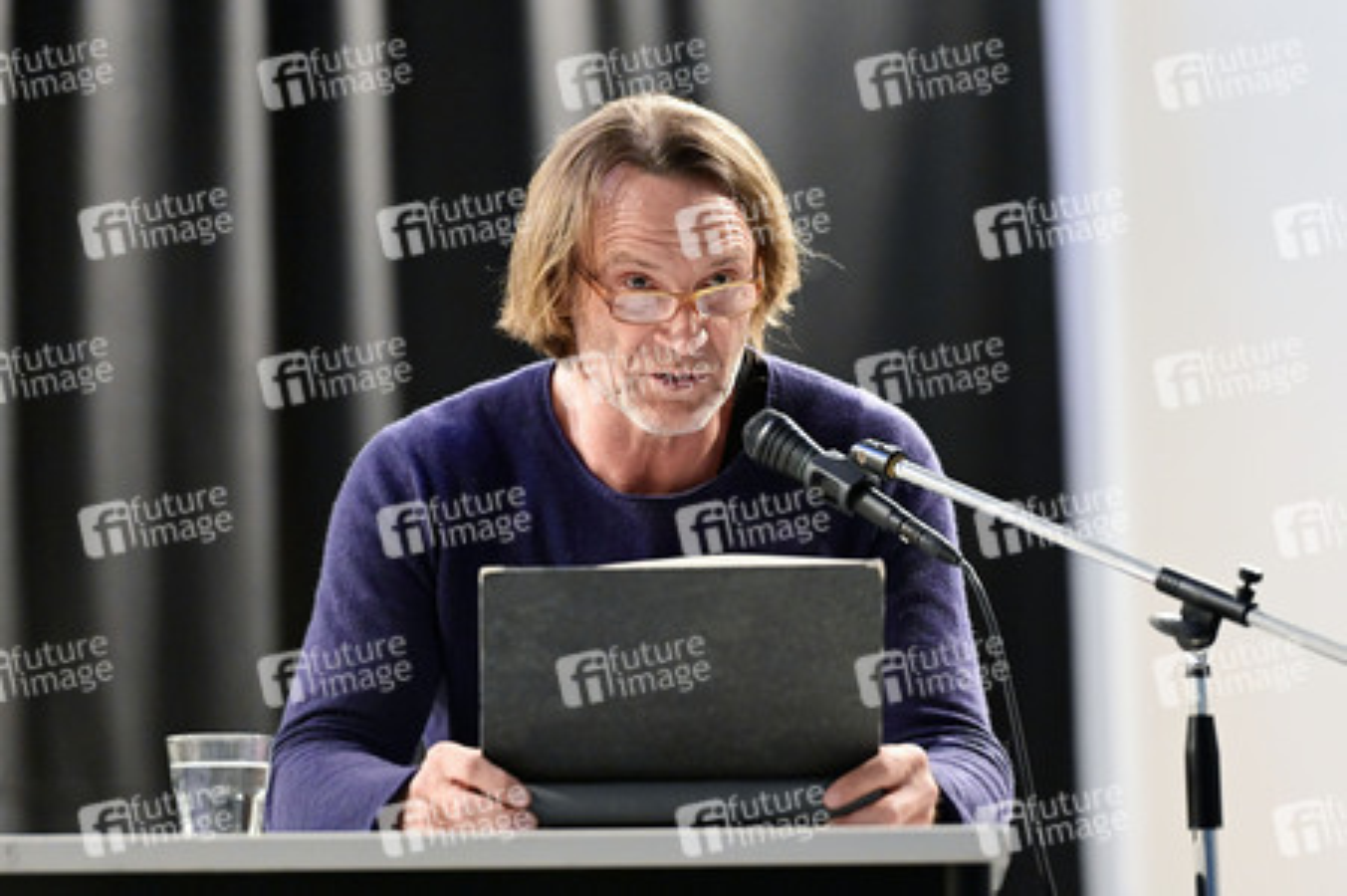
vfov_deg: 6.9
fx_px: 7478
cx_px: 674
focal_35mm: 200
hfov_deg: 10.3
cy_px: 448
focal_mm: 200
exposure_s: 1/100
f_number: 3.2
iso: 6400
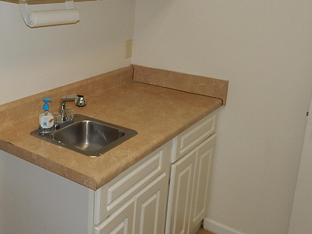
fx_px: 369
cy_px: 76
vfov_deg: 34.8
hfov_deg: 42.8
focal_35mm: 41
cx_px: 45
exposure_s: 1/30
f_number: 3
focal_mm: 4
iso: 200
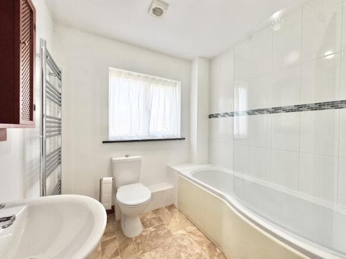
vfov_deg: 85.7
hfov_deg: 102.1
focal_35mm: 14
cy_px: 130
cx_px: 173
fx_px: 140
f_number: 2.2
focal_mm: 2.22
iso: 50
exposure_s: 1/100
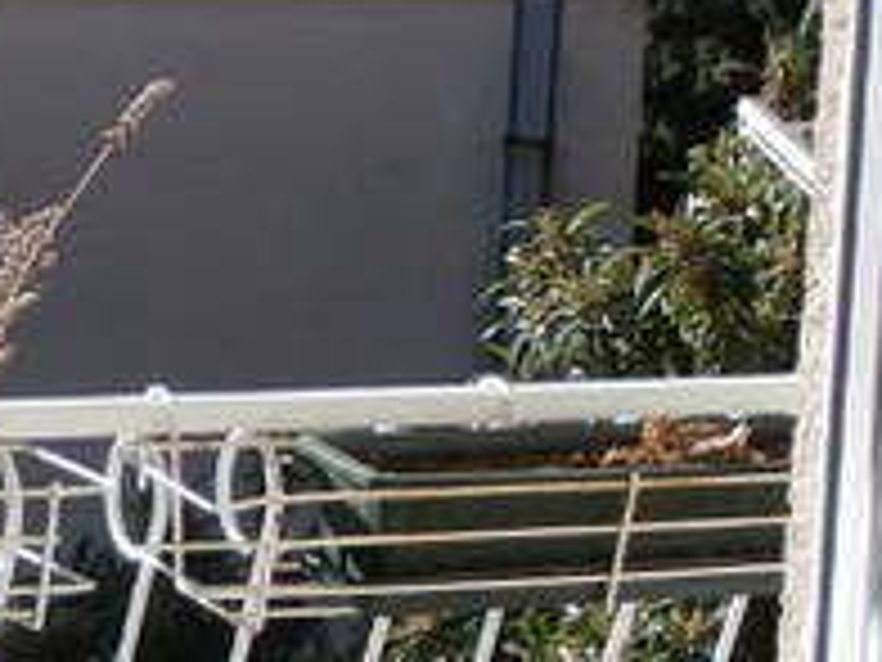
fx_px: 4816
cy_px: 914
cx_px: -378
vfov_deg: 7.7
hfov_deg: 10.2
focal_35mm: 189
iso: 100
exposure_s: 1/400
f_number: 4.2
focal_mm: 8.29
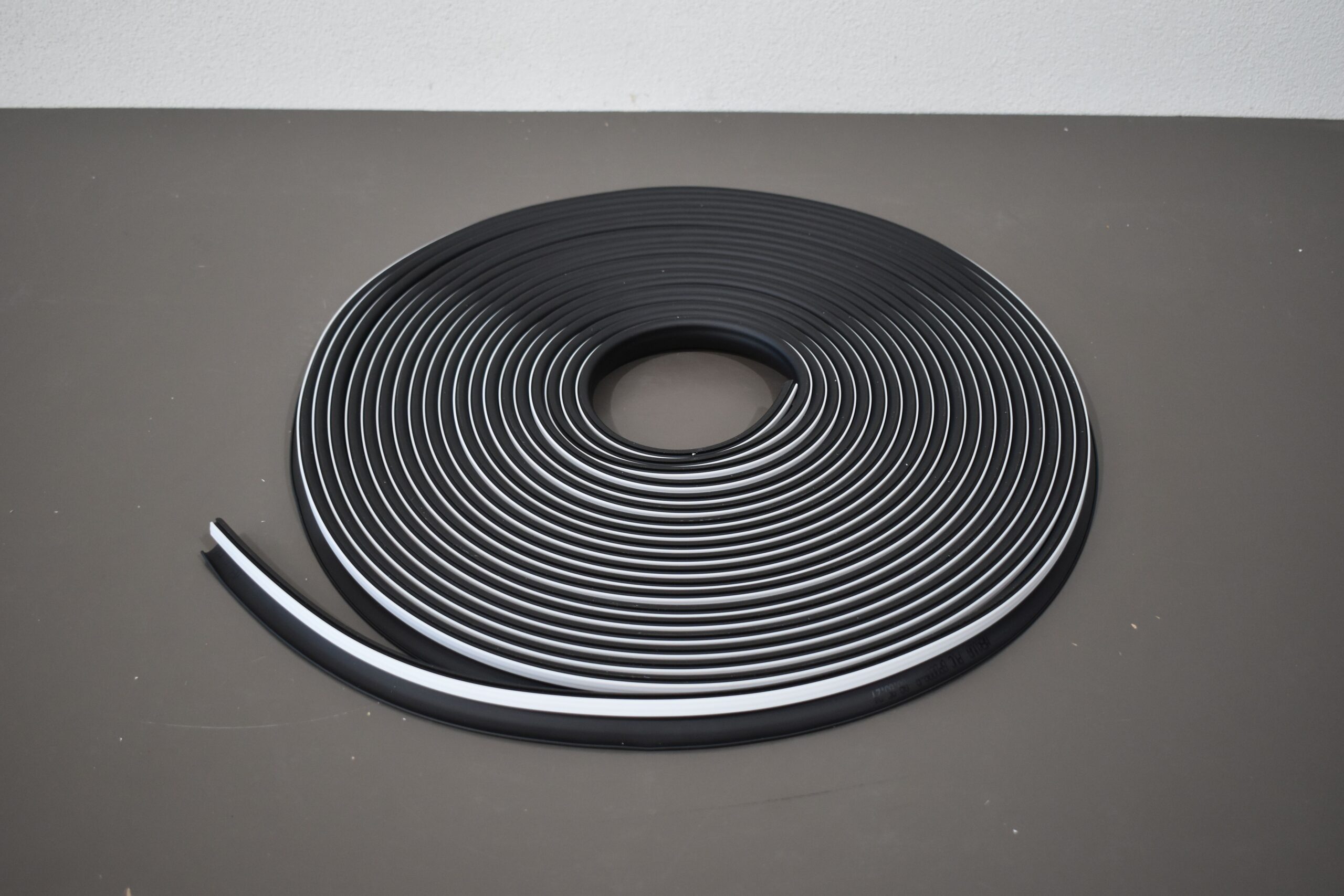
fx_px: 1512
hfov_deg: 47.9
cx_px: 672
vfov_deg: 33.0
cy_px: 448
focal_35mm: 40
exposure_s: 1/250
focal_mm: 27
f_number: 4
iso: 800
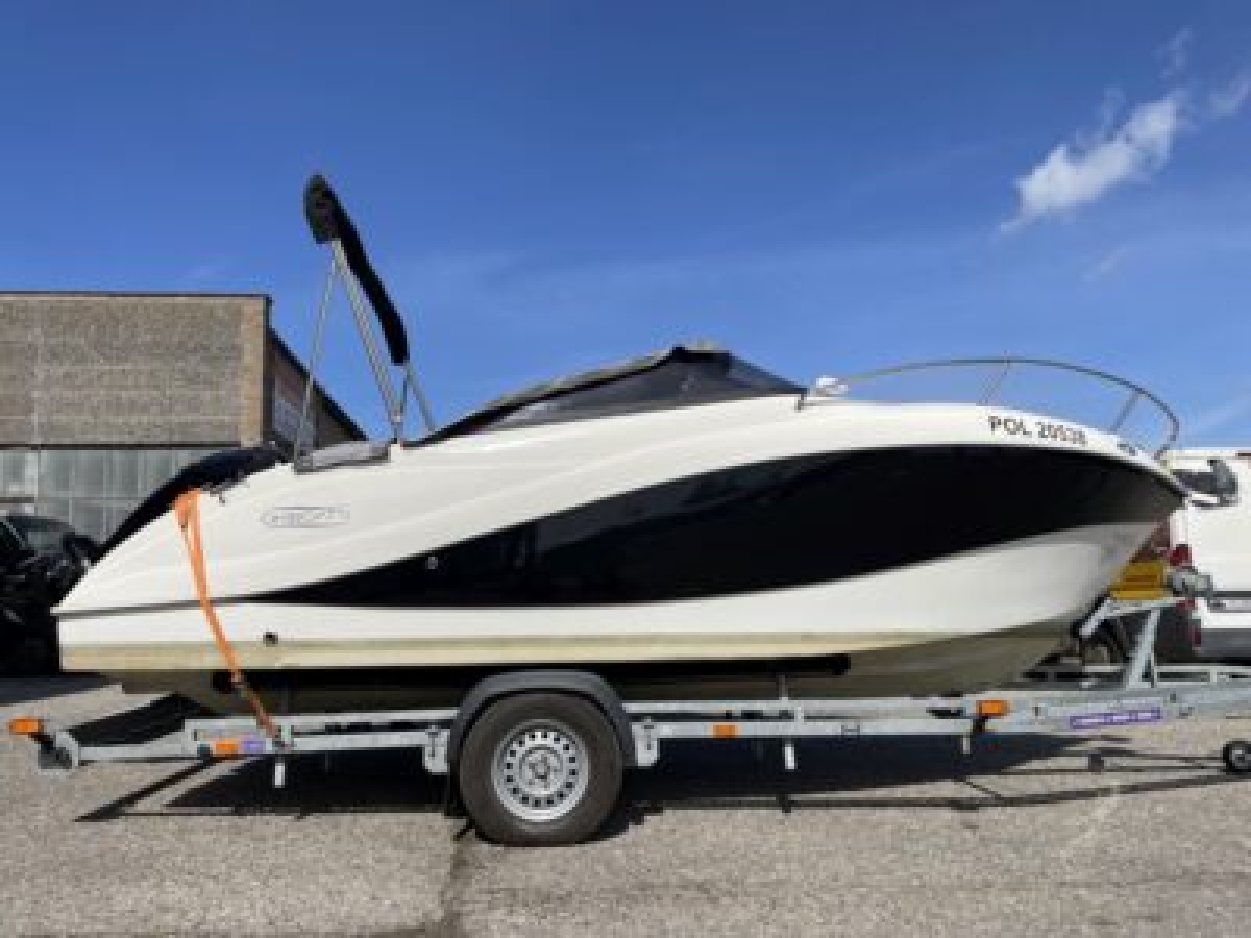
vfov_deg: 53.1
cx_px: 626
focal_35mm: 26
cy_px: 469
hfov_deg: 67.3
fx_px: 940
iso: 32
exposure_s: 1/7813
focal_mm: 4.2
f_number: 1.6
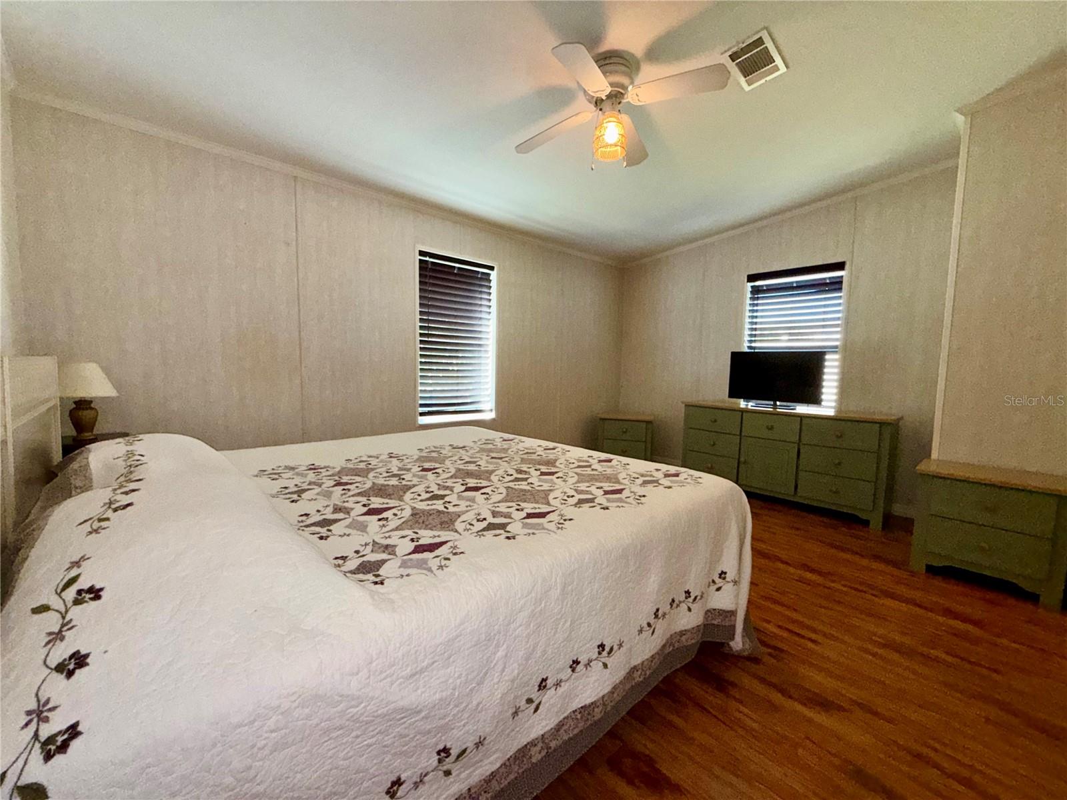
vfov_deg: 85.7
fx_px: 432
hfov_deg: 102.1
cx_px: 534
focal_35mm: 14
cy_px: 400
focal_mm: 2.22
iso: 160
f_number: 2.2
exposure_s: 1/120
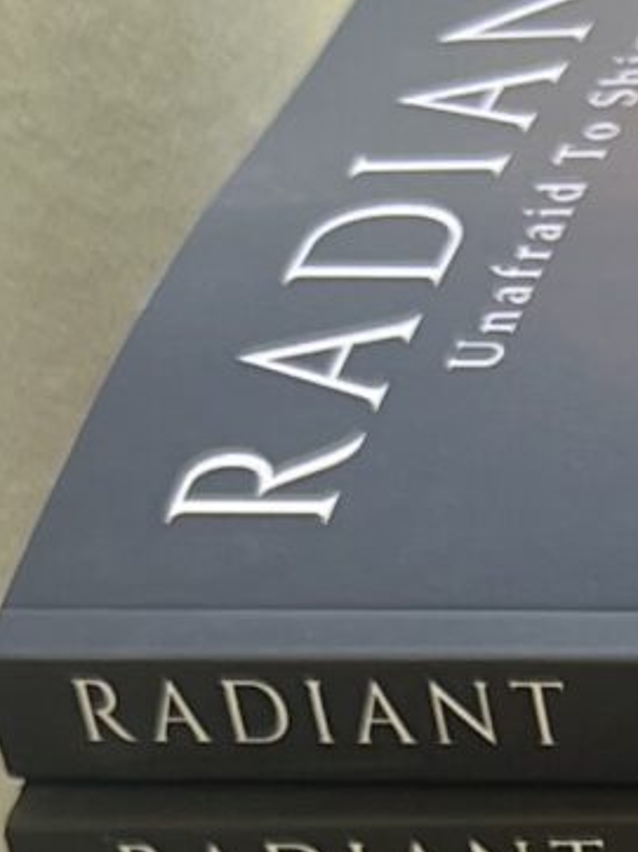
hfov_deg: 7.7
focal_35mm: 184
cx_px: 1276
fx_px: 4527
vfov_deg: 9.1
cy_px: 2372
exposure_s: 1/121
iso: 40
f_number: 1.5
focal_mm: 5.7
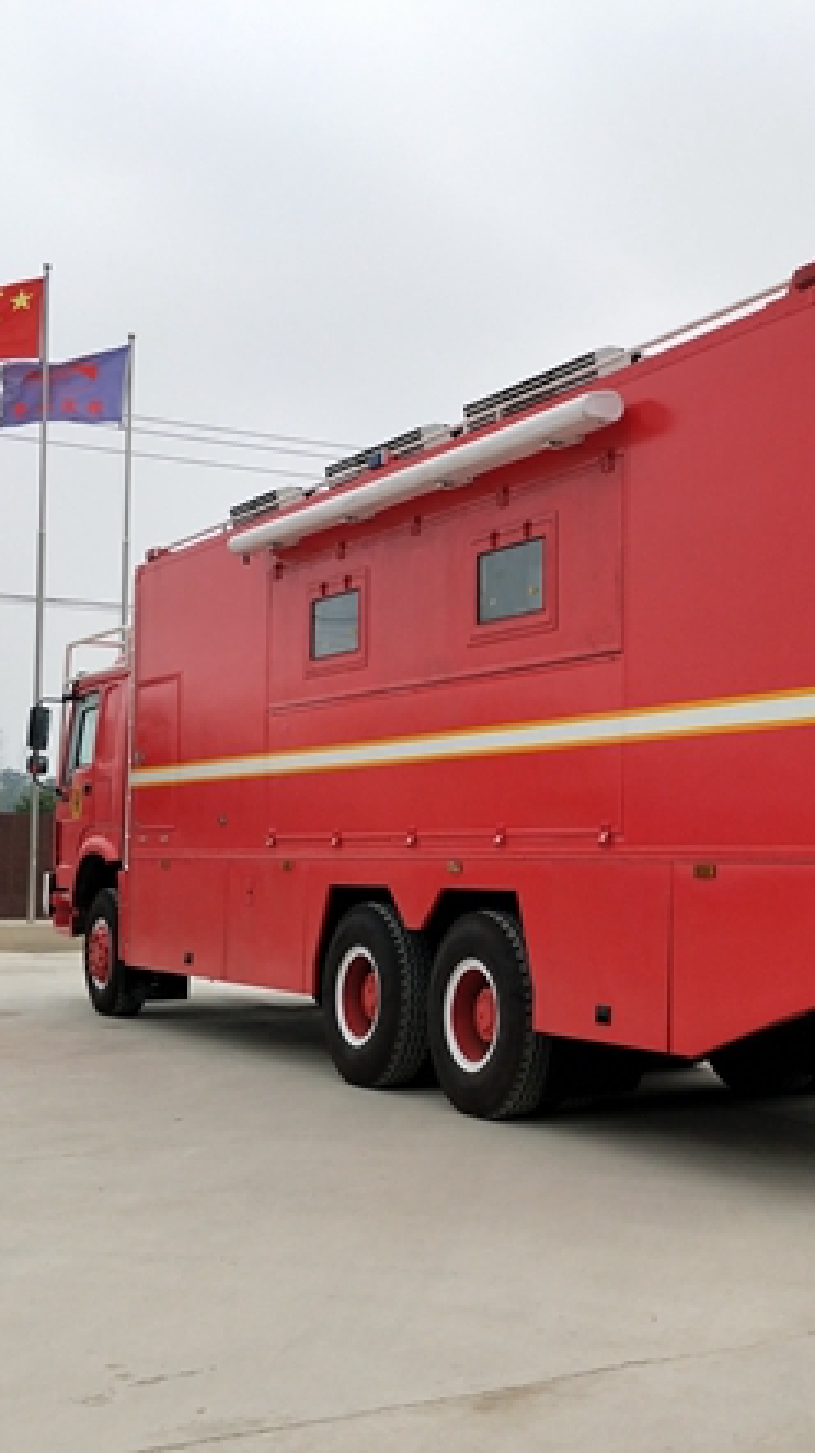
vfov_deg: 54.0
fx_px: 1424
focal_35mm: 37
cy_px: 717
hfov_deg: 30.6
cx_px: 720
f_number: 1.7
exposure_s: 1/1016
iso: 66
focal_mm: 4.27
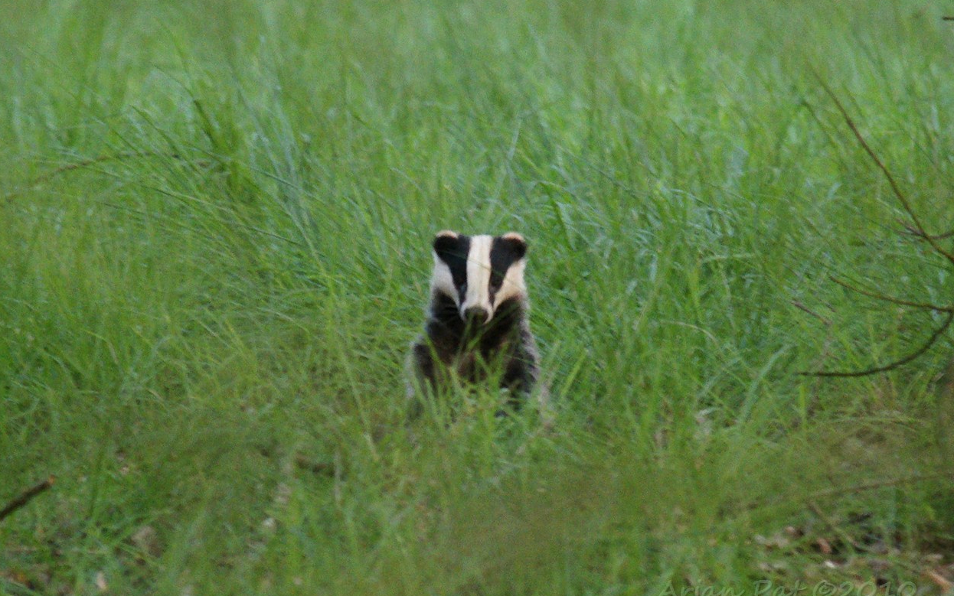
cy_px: 313
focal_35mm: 460
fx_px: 11961
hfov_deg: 4.6
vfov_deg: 2.9
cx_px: 477
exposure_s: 1/4
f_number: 4
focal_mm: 300
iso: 1600
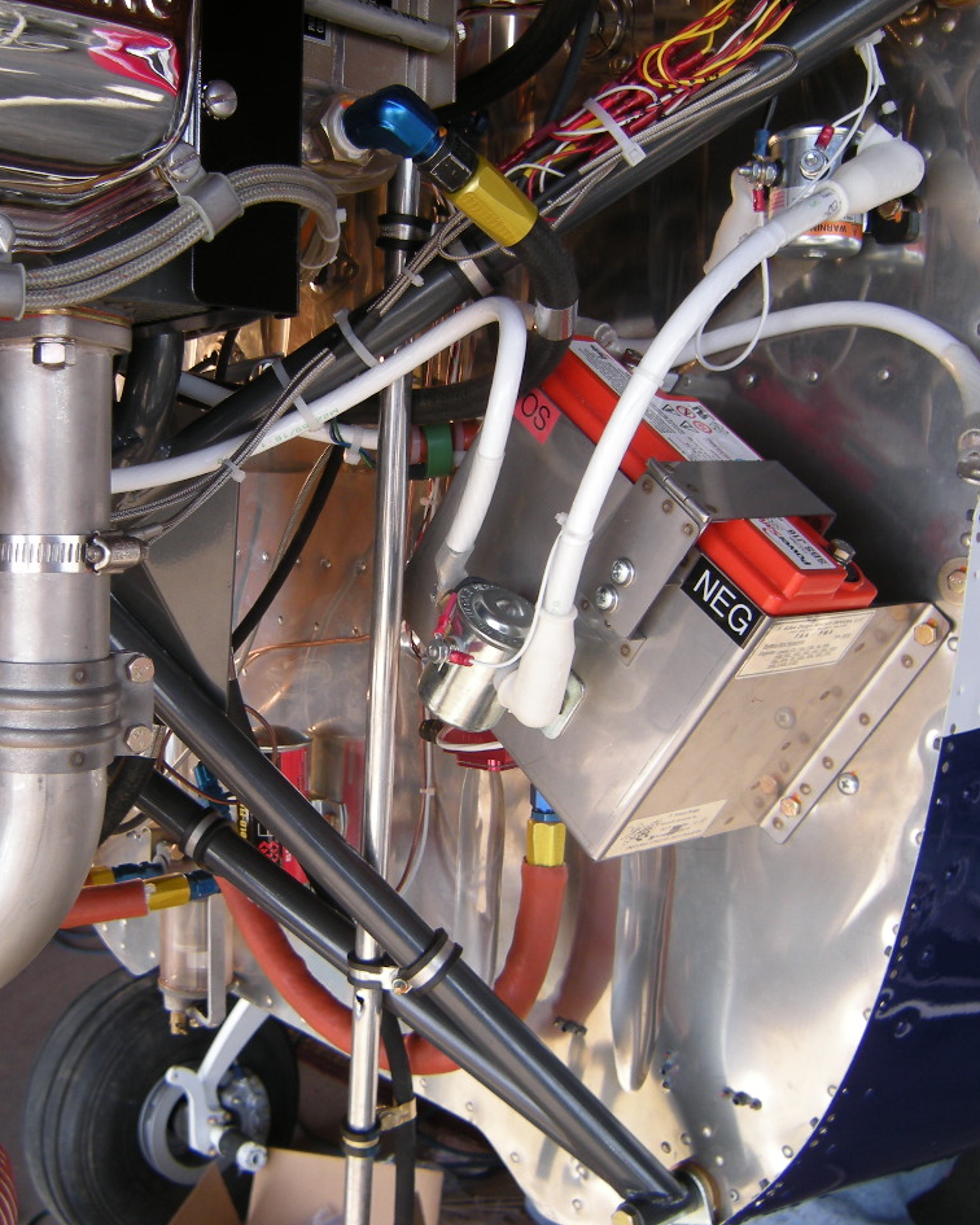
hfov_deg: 39.5
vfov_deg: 49.1
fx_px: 1341
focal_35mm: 37
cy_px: 621
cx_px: 309
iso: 64
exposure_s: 1/78.4
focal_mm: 4.7
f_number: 2.8
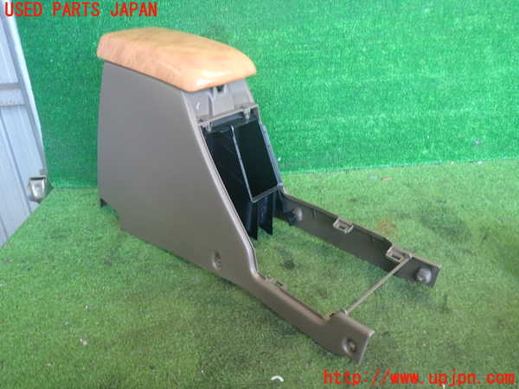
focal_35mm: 30
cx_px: 260
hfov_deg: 60.0
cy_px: 194
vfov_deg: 46.8
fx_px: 450
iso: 200
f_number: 2.3
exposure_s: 1/40
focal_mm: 5.4
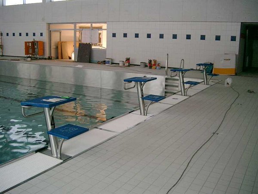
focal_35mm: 37
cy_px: 97
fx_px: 276
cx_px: 129
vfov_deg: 38.7
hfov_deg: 50.1
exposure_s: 1/60
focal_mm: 7.6
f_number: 2.6
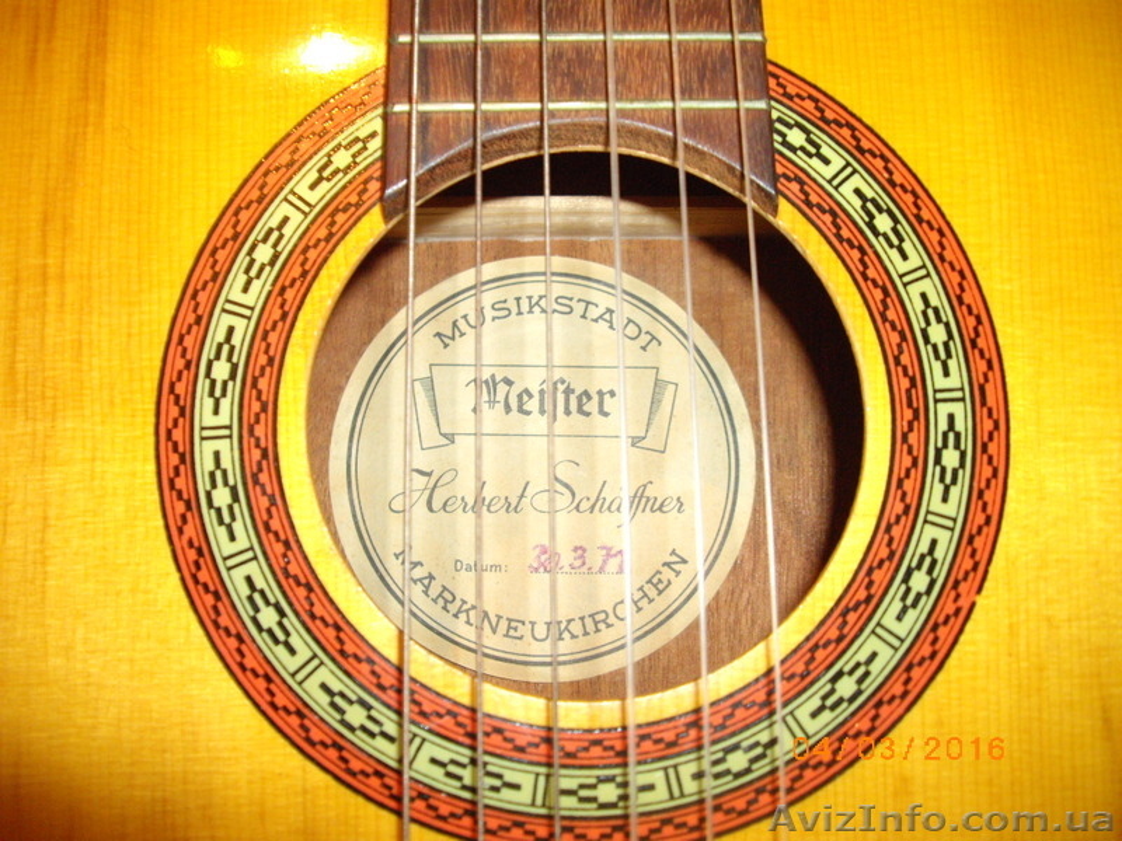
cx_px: 561
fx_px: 1232
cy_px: 420
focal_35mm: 38
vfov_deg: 37.7
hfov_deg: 49.0
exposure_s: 1/40
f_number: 2.8
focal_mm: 7.9
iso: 400
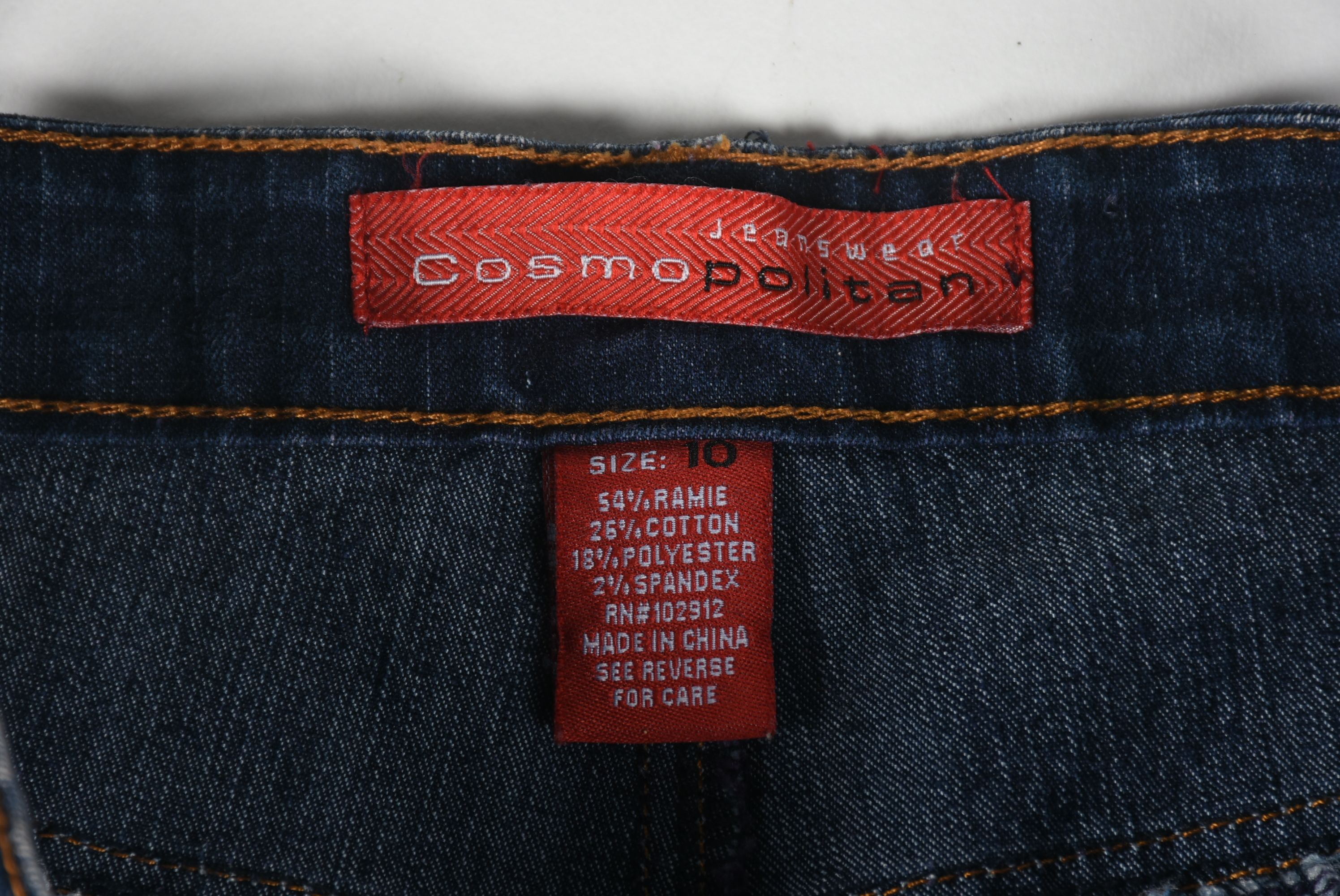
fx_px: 7822
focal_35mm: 210
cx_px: 670
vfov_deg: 6.6
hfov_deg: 9.8
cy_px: 448
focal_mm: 140
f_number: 10
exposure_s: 1/125
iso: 200
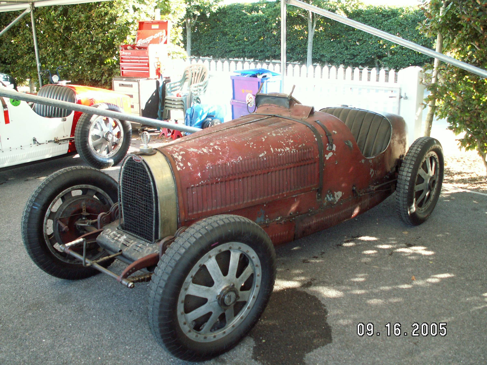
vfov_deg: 40.7
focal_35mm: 35
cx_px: 244
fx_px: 492
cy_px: 182
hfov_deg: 52.6
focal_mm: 5.86
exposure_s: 1/40
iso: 100
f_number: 2.8
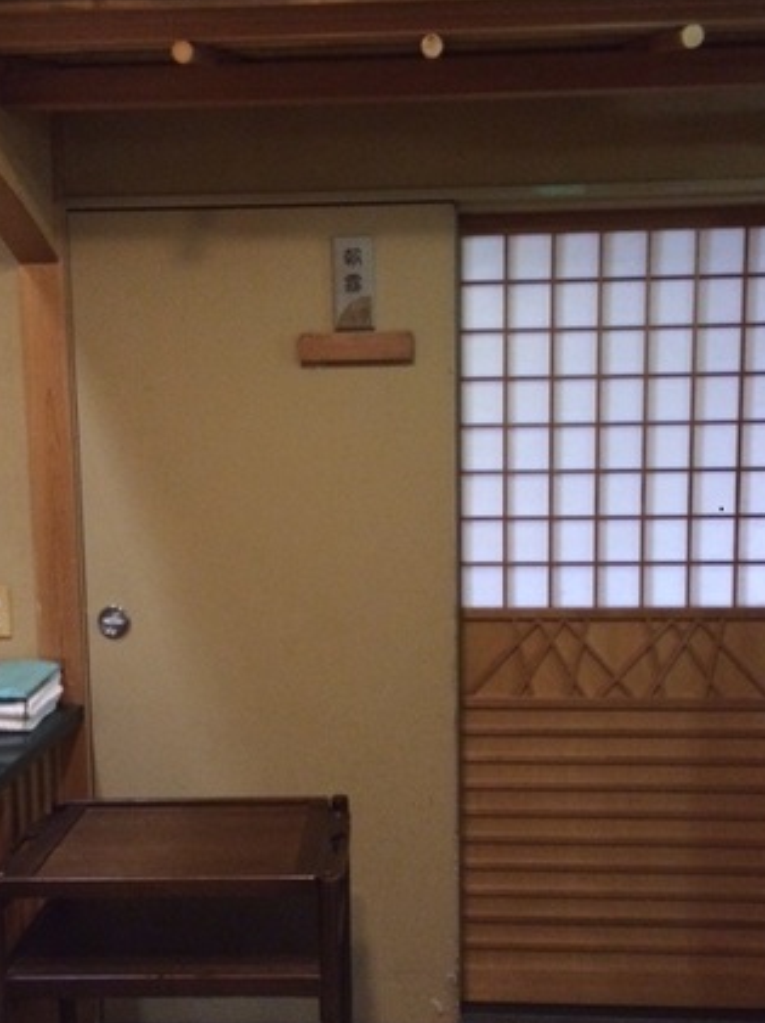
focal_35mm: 38
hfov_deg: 37.6
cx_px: 356
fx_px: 1121
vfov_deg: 49.0
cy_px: 555
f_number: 2.2
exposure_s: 1/15
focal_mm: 4.12
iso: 400
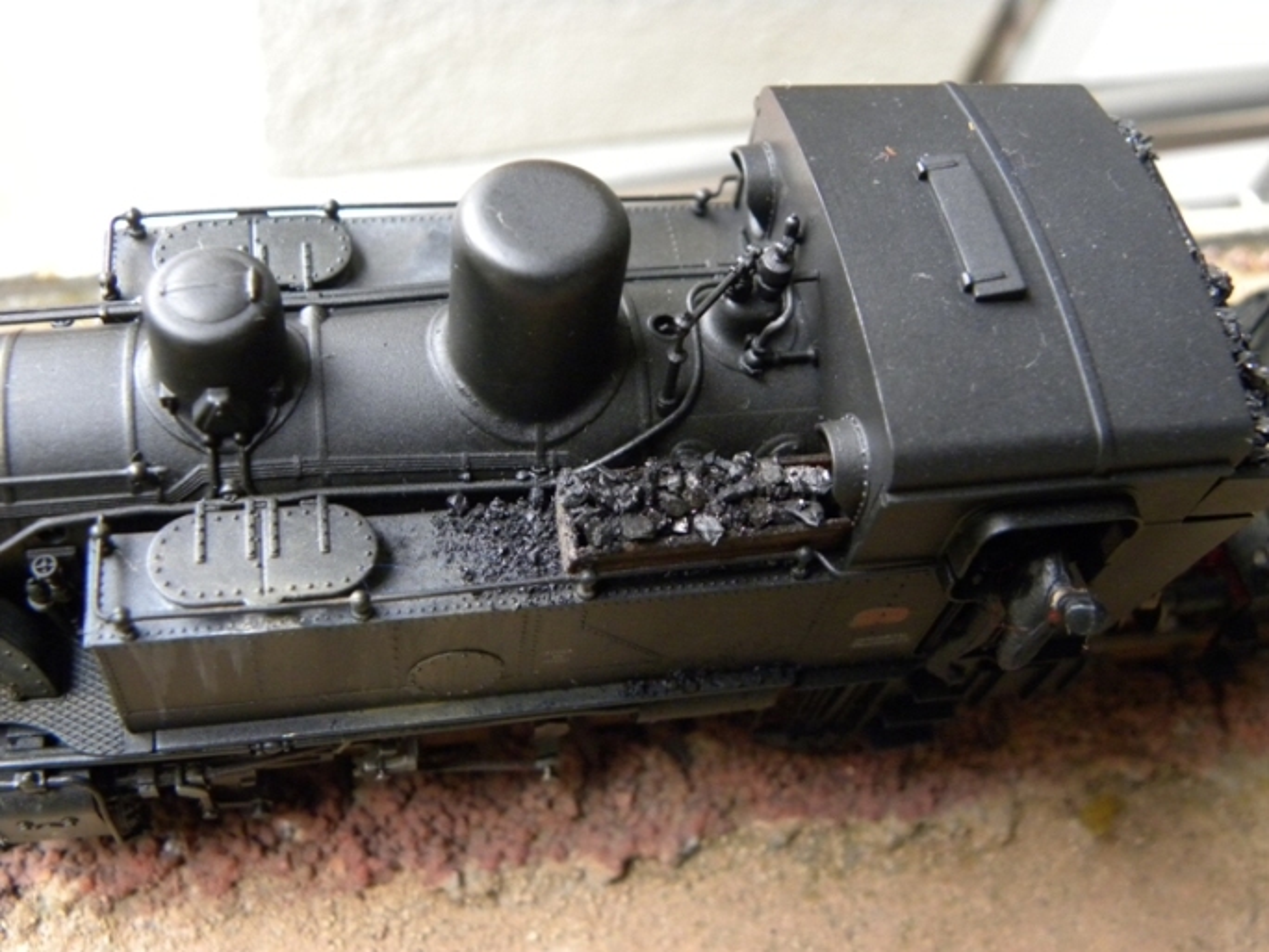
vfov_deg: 38.7
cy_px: 476
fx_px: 1356
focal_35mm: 37
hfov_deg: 50.1
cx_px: 634
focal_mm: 6.6
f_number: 3.2
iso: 400
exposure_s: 1/54.8
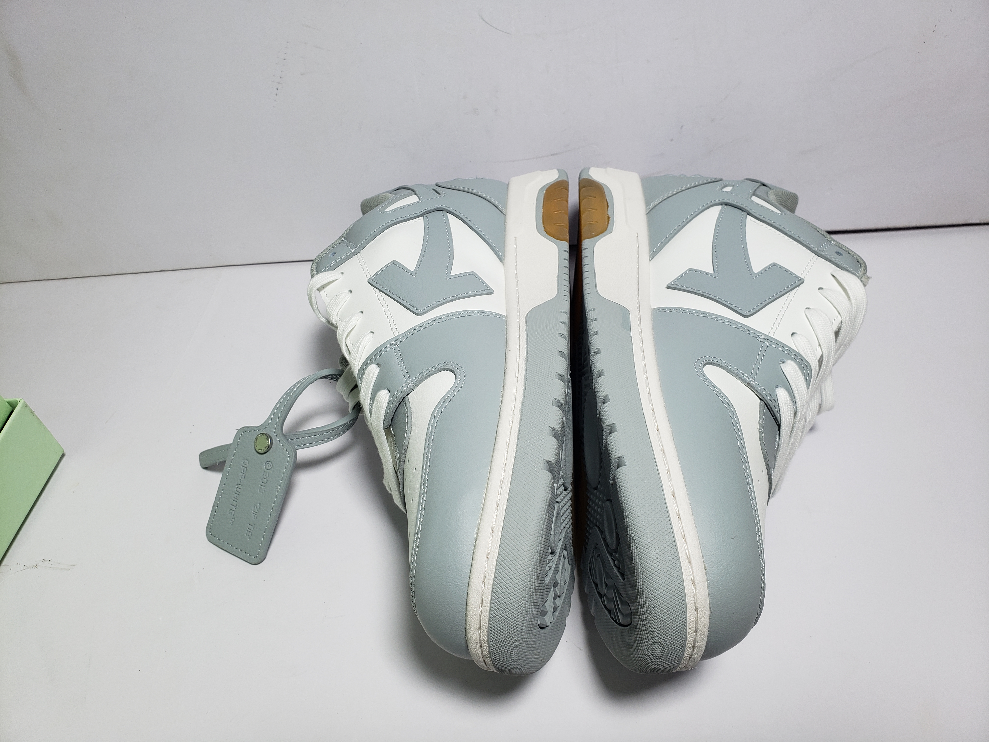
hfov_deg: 67.3
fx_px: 743
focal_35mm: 26
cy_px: 371
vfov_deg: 53.1
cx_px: 494
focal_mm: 4.3
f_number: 2.4
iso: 50
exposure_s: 1/260
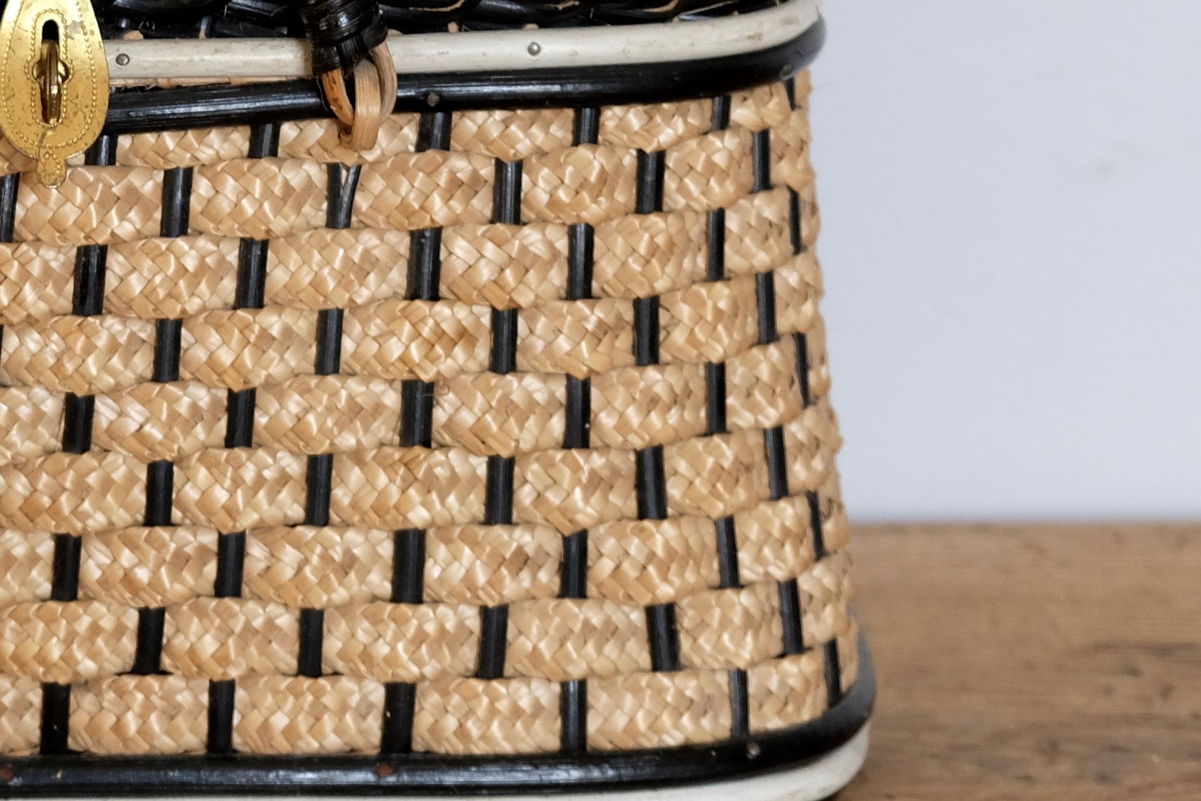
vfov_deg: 10.3
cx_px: 125
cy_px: -40
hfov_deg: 15.4
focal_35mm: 132
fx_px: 4403
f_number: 3.6
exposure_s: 1/60
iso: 800
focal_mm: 30.2
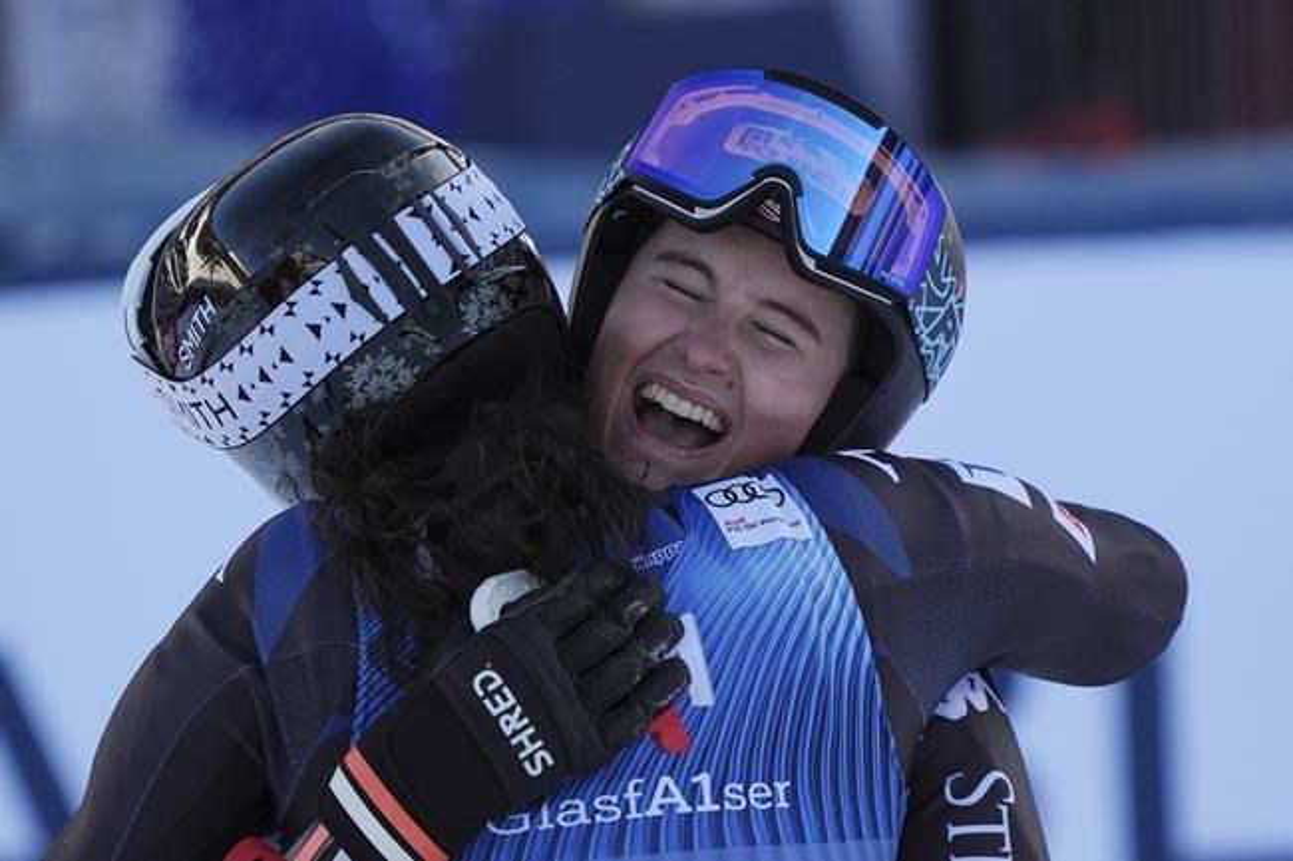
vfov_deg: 2.4
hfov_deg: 3.7
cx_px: 646
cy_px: 430
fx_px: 20287
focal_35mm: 565
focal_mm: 565
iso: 800
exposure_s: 1/1600
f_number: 6.3
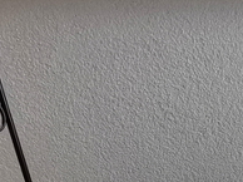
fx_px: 694
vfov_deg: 11.5
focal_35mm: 99
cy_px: 473
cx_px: 224
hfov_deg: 19.5
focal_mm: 2.35
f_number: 2.2
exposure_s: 1/126
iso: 50
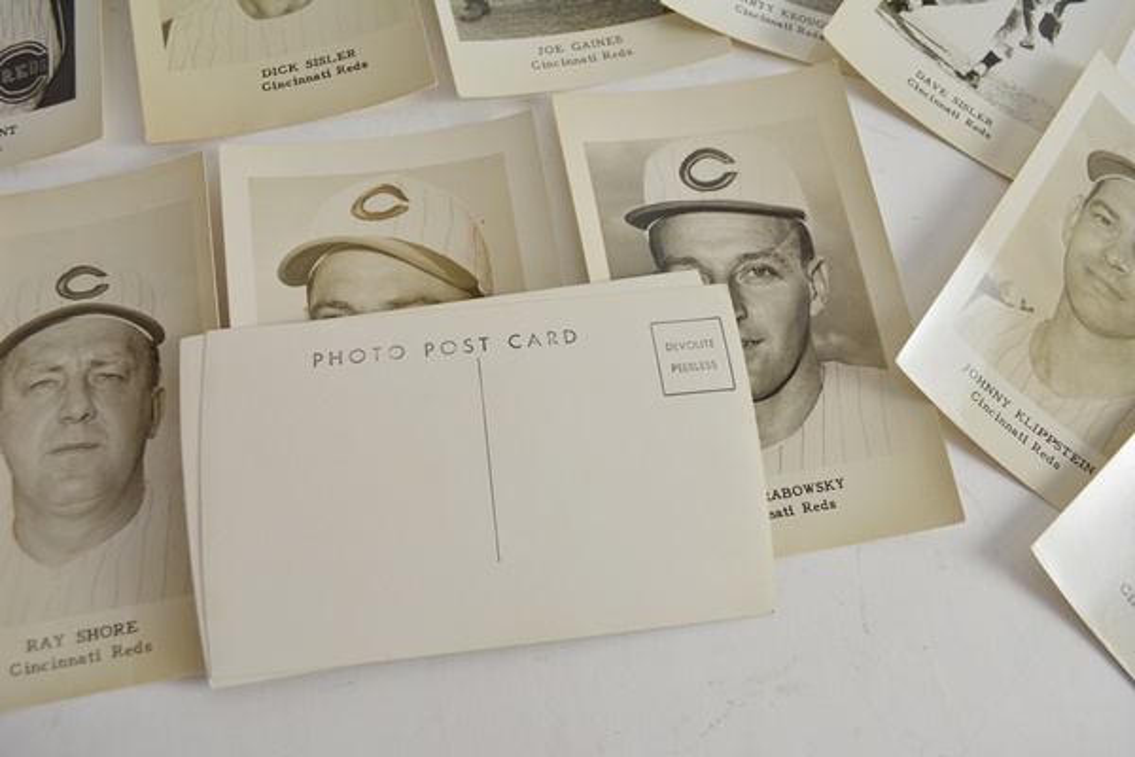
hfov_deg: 61.9
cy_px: 378
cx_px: 568
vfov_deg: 43.6
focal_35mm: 30
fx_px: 946
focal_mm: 20
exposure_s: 1/125
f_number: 5.6
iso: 250
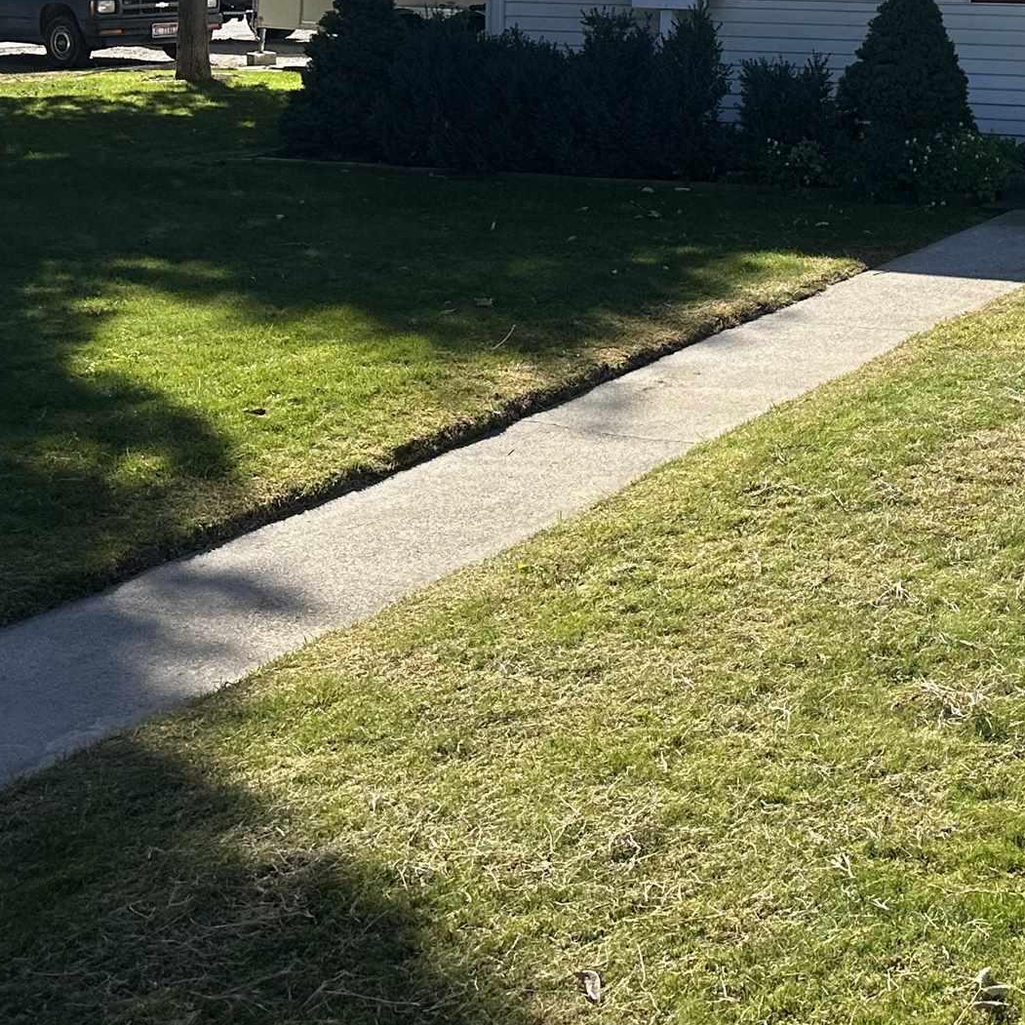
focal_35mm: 62
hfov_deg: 25.3
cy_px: -74
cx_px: 1178
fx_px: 2077
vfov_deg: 25.8
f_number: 1.78
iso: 80
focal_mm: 6.86
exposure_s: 1/3597
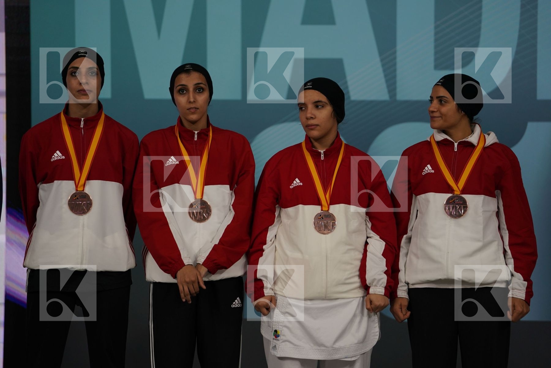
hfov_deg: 11.2
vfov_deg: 7.5
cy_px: 184
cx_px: 276
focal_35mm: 184
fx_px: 2816
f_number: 2.8
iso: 640
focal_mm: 184
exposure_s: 1/250
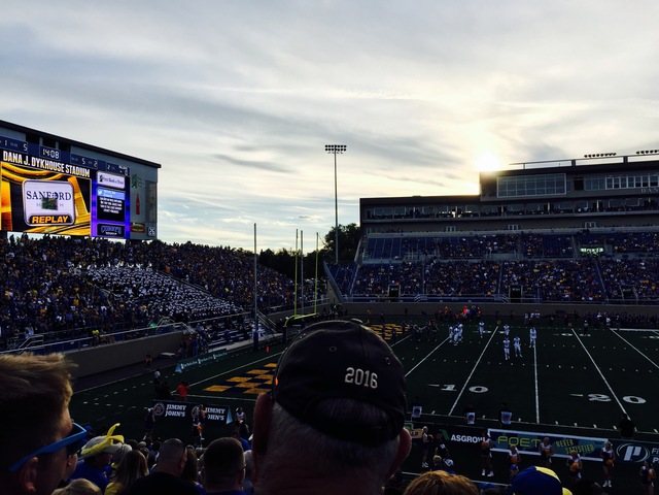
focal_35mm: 29
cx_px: 330
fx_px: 552
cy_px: 248
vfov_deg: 48.2
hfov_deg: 61.7
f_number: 2.2
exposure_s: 1/1799
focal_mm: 4.15
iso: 32
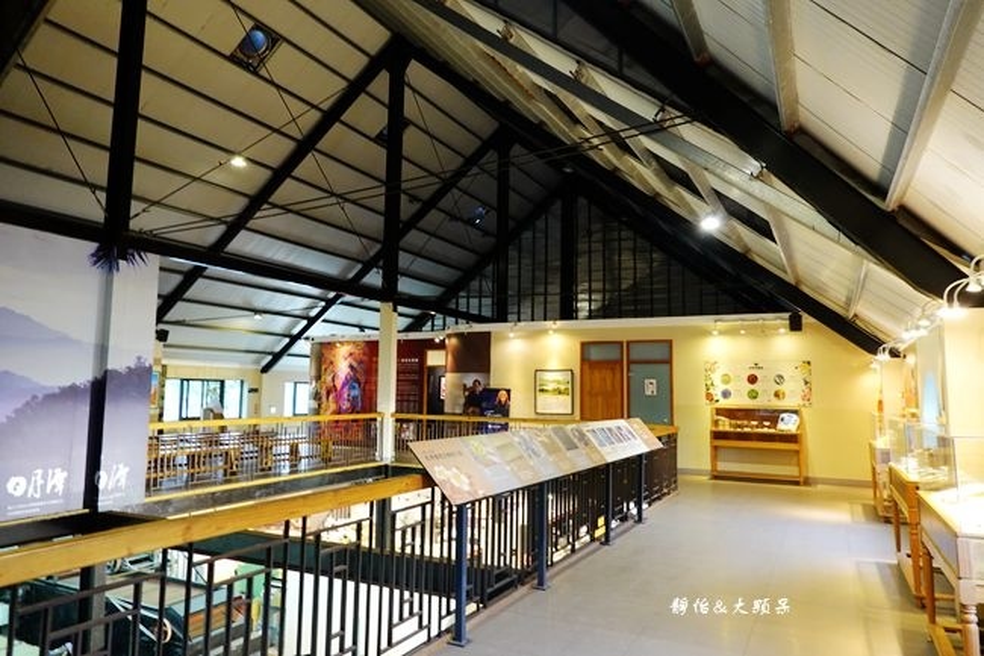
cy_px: 328
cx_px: 492
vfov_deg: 53.1
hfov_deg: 73.8
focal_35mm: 24
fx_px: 656
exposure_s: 1/8
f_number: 2.8
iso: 1000
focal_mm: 9
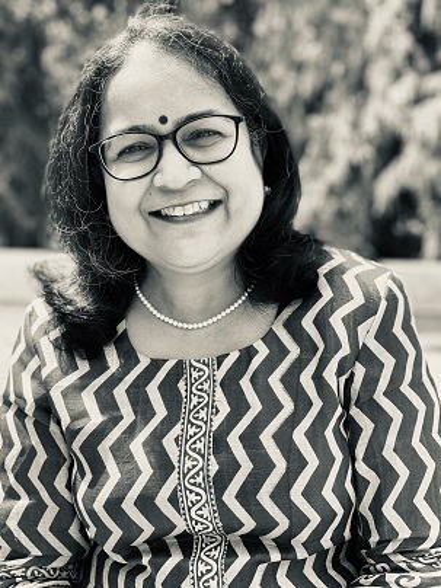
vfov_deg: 36.8
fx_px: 883
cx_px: 220
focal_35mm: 52
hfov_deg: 28.0
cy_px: 294
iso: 20
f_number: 2
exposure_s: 1/262
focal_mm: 6
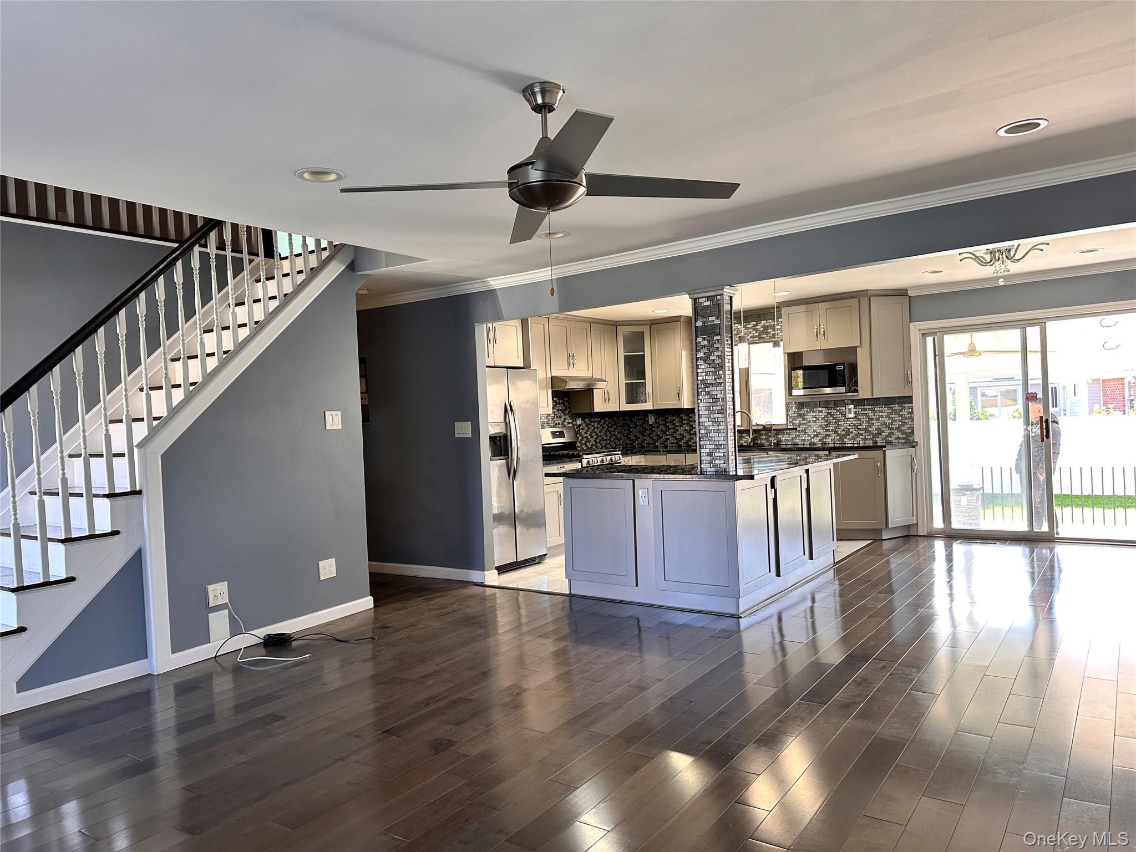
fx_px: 788
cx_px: 568
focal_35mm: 24
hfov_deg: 71.6
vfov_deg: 56.8
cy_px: 426
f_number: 1.78
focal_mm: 6.86
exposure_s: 1/60
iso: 125
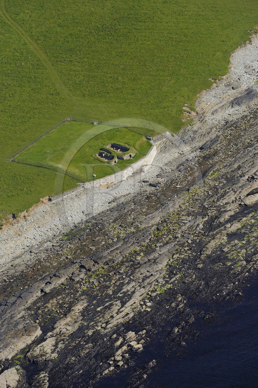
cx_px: 129
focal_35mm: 190
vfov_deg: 10.8
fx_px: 2046
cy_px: 194
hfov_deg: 7.2
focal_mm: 190
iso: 400
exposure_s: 1/800
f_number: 7.1
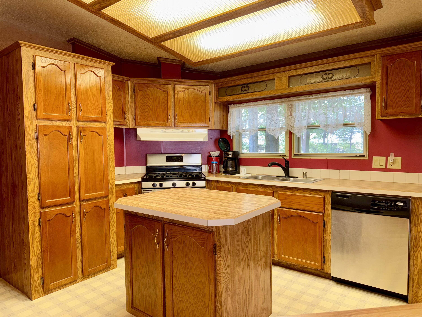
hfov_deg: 71.6
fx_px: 293
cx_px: 211
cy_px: 158
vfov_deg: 56.8
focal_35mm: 24
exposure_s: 1/30
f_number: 1.78
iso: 64
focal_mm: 6.76
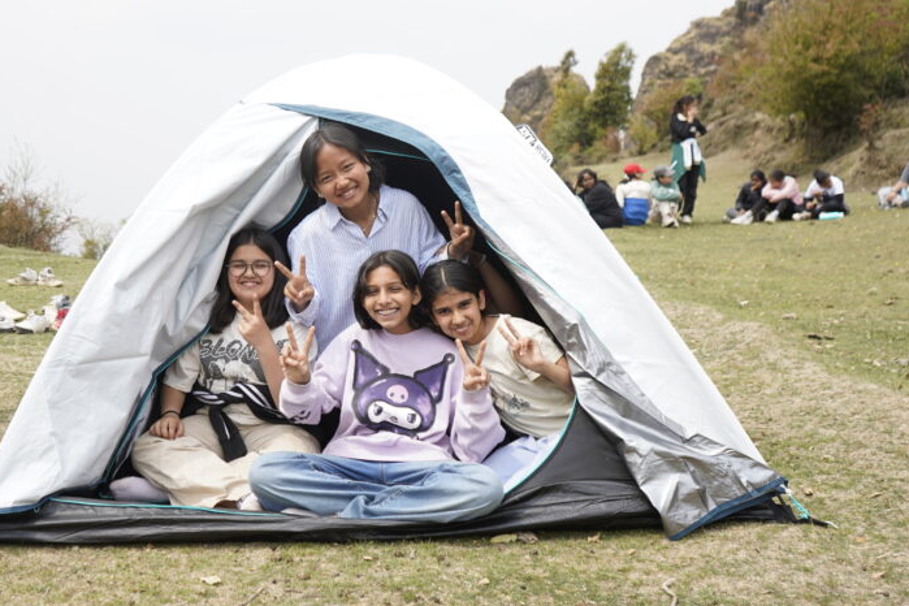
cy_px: 235
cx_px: 388
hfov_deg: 47.3
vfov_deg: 32.5
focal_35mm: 41
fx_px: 1035
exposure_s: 1/640
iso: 100
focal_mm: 28
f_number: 3.5
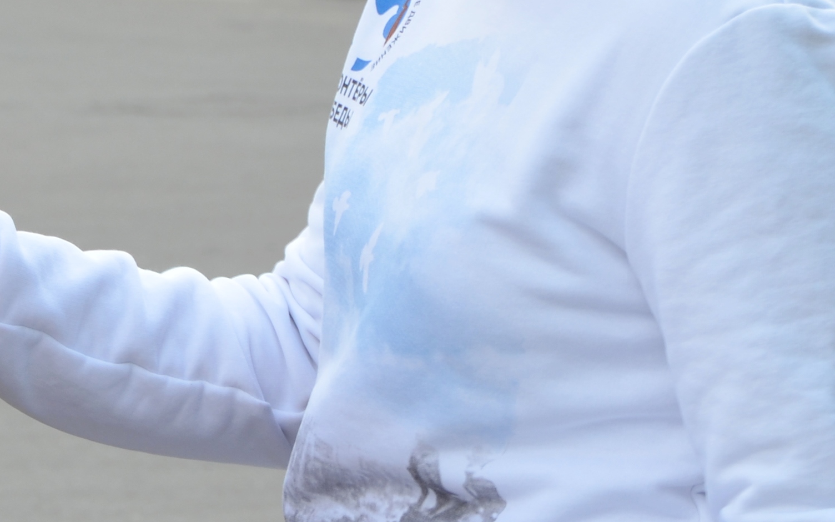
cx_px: -182
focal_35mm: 290
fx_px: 6599
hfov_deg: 7.2
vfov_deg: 4.5
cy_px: -22
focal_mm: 58
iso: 200
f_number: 7.1
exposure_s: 1/200
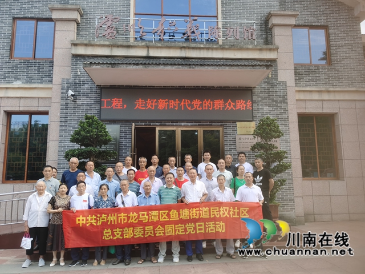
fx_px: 285
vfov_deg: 51.4
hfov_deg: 65.3
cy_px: 137
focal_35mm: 27
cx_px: 182
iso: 50
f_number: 1.6
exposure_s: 1/748
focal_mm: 5.56
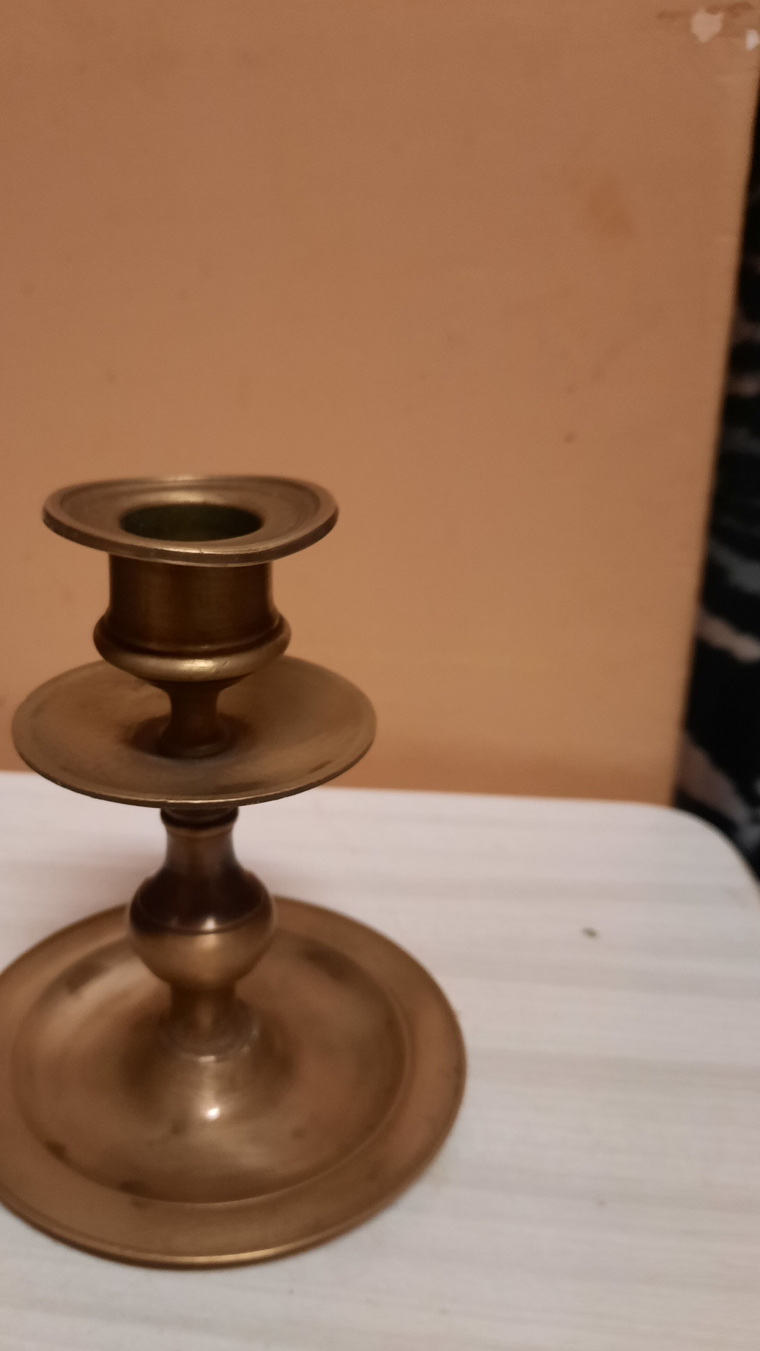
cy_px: 691
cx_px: 268
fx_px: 1003
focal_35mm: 28
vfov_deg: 67.9
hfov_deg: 41.1
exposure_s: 1/33
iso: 250
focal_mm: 4.6
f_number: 2
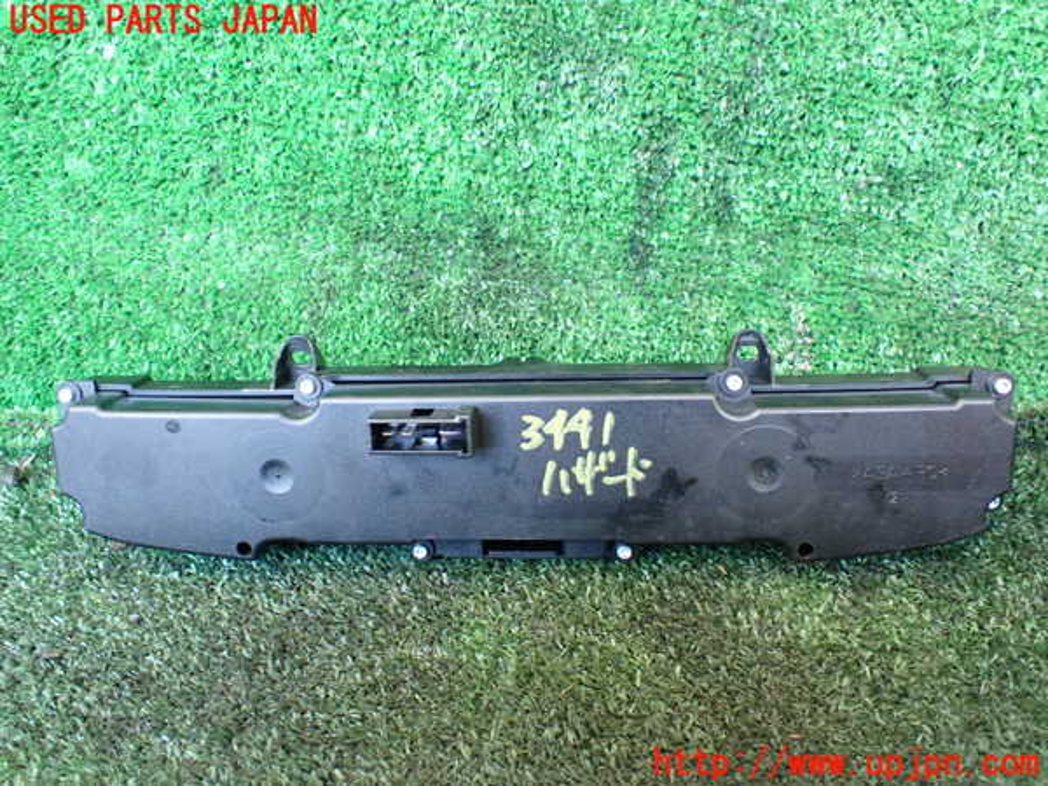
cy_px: 393
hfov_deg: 60.0
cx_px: 524
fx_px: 908
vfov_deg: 46.8
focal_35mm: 30
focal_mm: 5.4
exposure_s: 1/60
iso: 800
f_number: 2.3
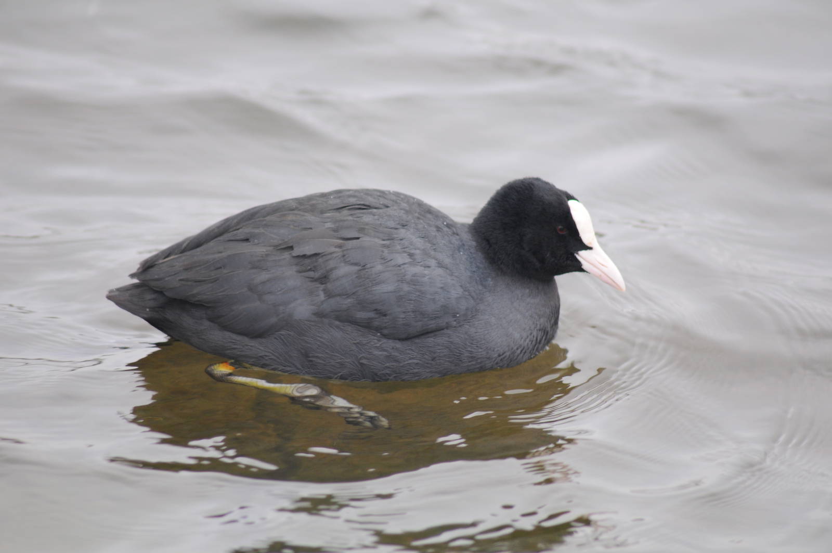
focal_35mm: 375
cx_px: 416
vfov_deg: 3.7
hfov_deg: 5.5
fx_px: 8657
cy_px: 276
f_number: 5.6
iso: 400
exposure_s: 1/125
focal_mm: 250
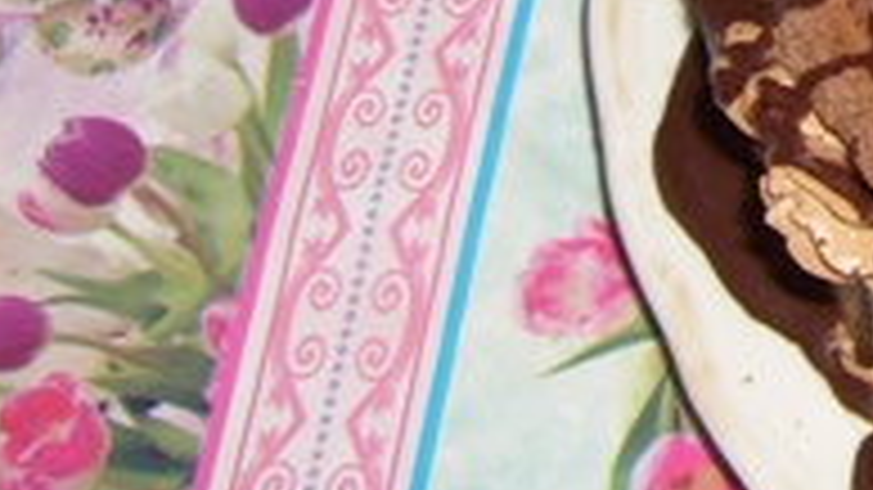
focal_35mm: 126
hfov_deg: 15.3
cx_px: 1422
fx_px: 2916
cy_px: -157
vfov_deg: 9.4
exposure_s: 1/45
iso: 100
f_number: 2.8
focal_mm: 5.8
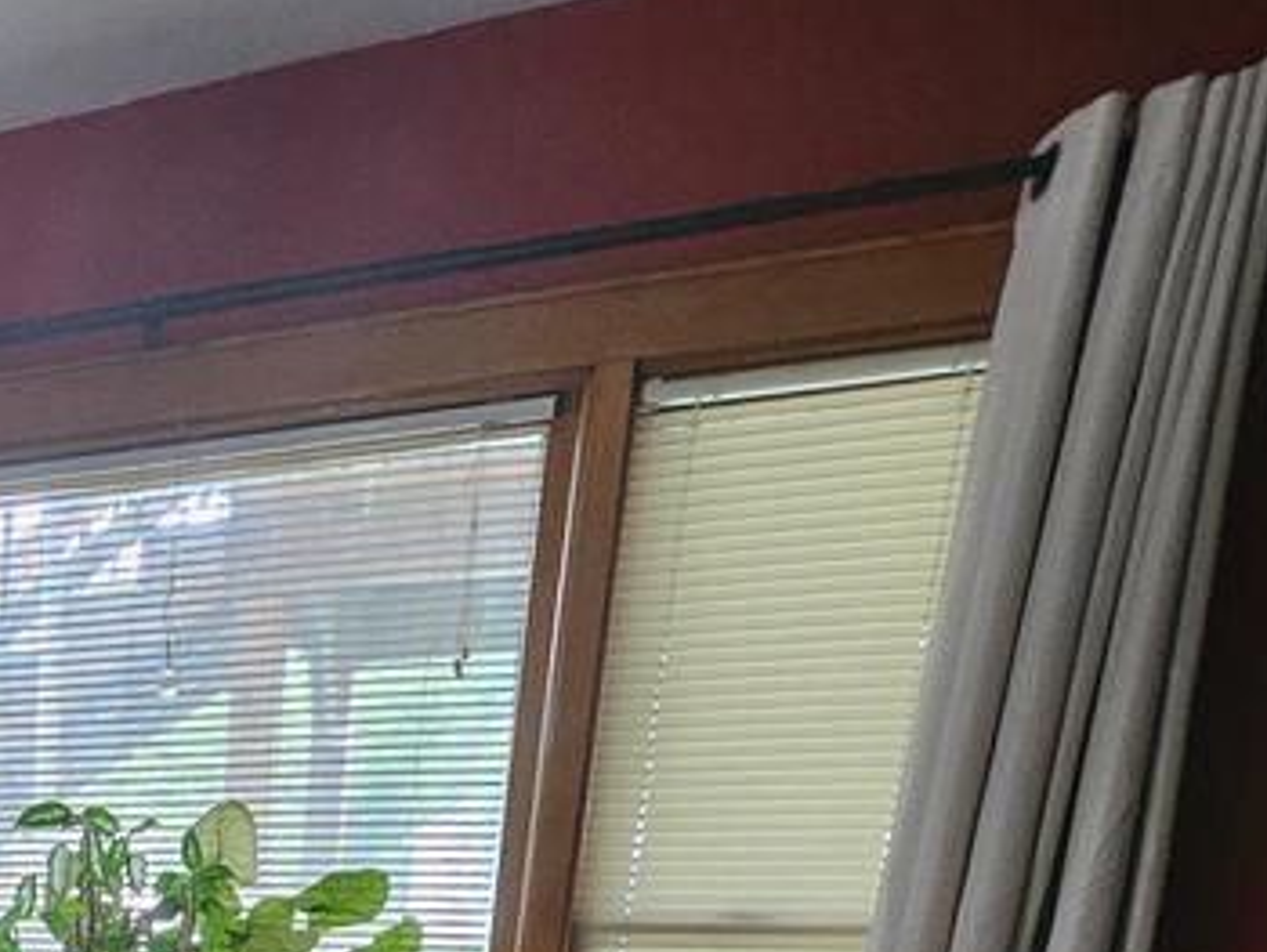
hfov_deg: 39.9
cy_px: 1292
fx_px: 1392
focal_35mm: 38
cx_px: -123
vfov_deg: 29.1
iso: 320
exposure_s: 1/30
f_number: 2.2
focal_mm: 1.74
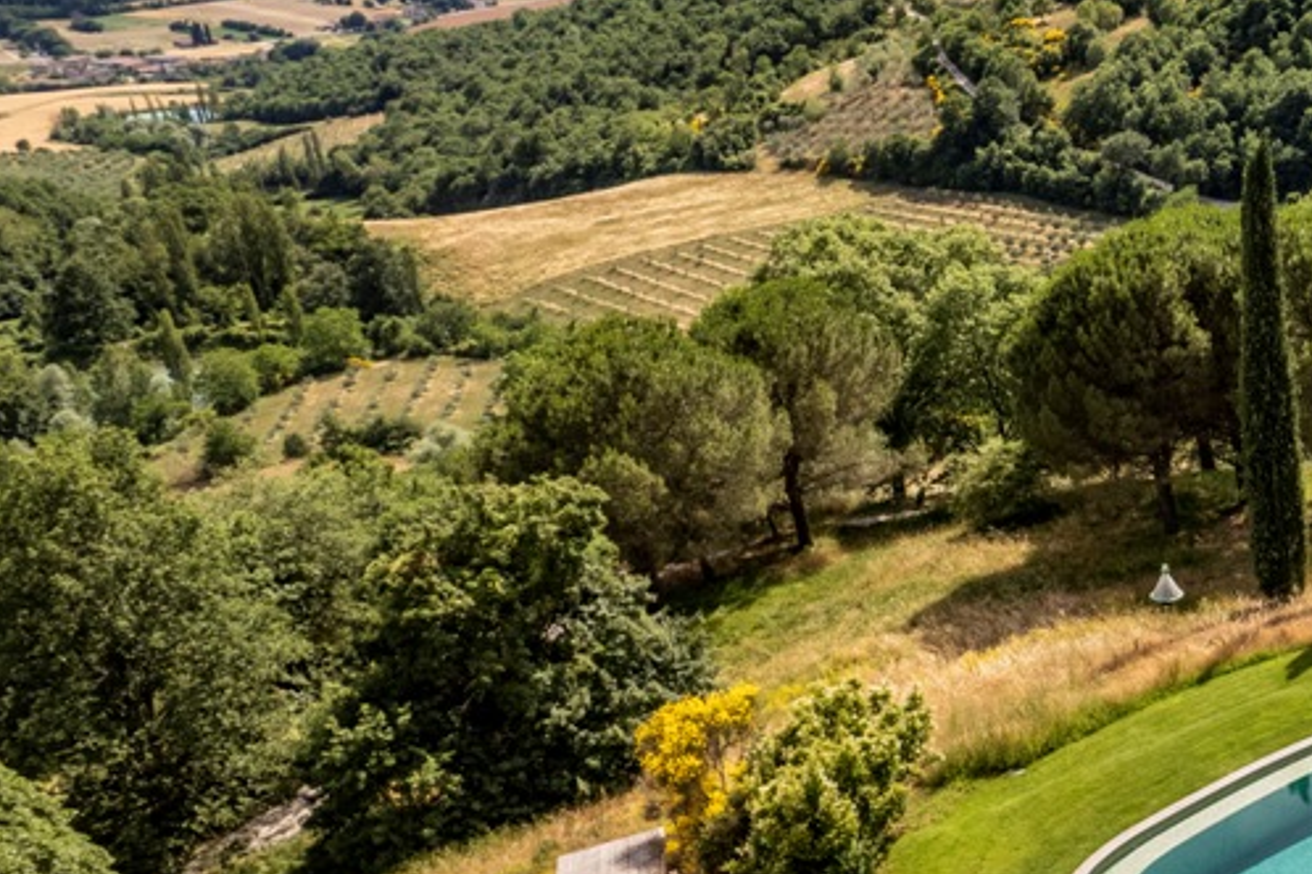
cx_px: 1578
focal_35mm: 53
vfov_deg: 25.5
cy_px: 517
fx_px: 1931
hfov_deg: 31.4
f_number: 2.8
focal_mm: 8.38
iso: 100
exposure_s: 1/80
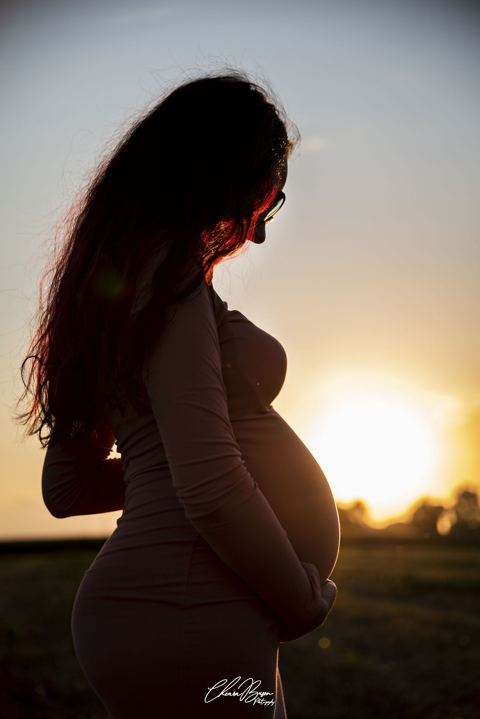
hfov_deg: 20.0
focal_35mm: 68
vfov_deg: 29.6
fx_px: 1359
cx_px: 240
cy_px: 360
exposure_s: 1/500
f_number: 4
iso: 100
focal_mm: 68
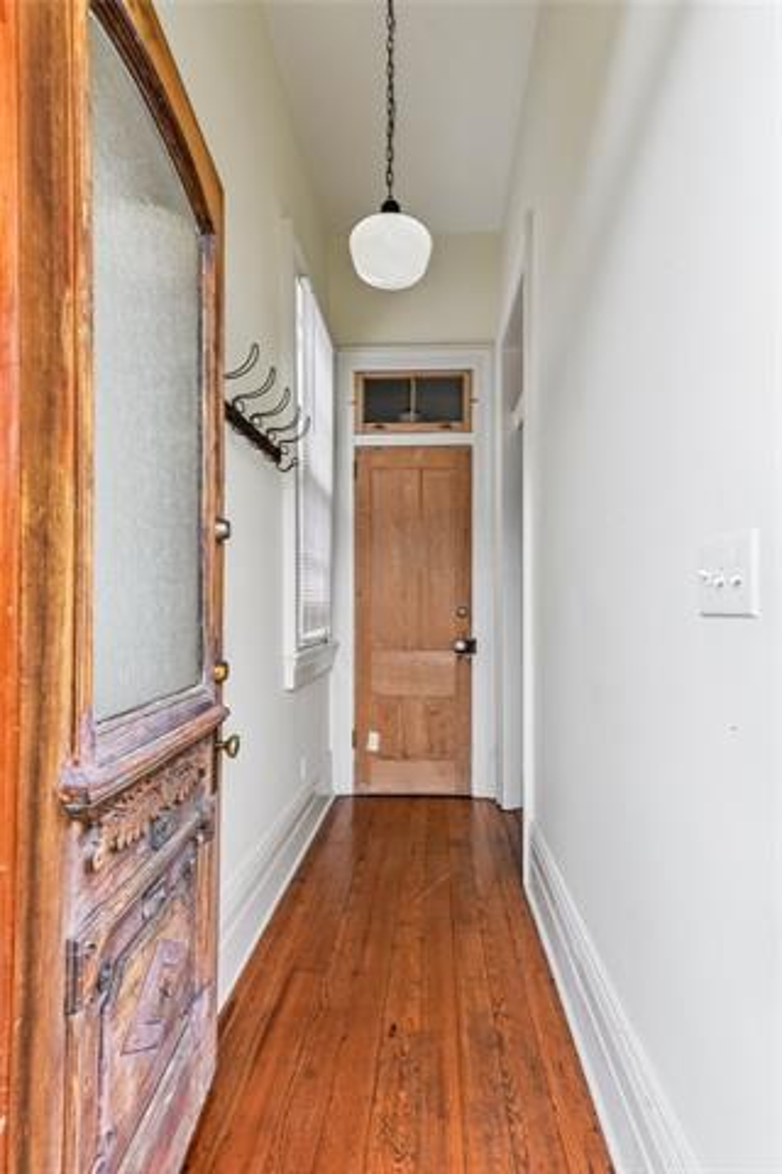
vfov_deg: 90.0
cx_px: 391
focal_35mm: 18
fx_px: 586
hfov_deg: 67.4
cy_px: 587
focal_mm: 18
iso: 400
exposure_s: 1/13
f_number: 11
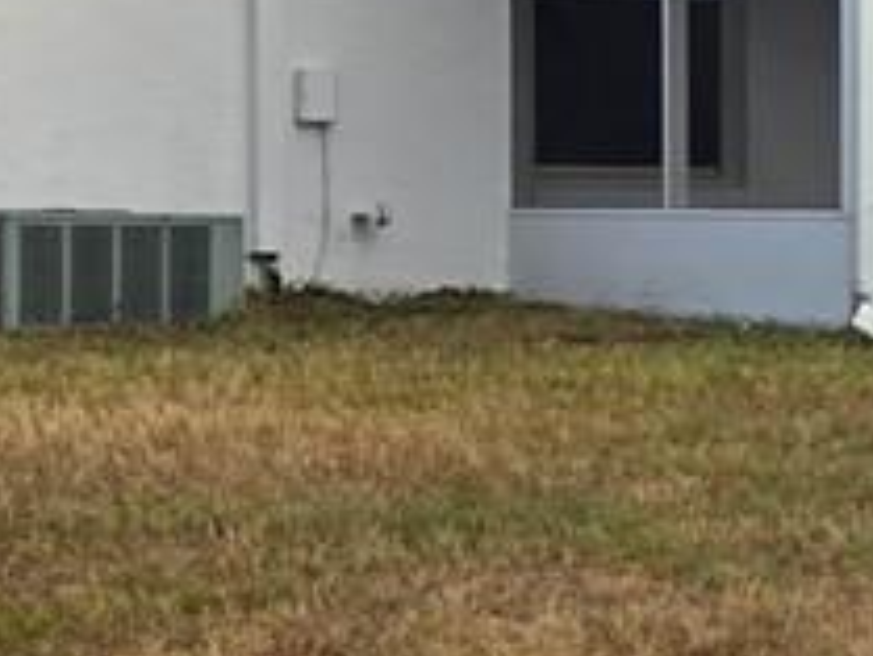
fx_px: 4441
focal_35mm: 176
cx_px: 2047
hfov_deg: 9.9
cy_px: 309
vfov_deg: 8.4
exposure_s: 1/960
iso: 25
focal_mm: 5.4
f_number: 1.8
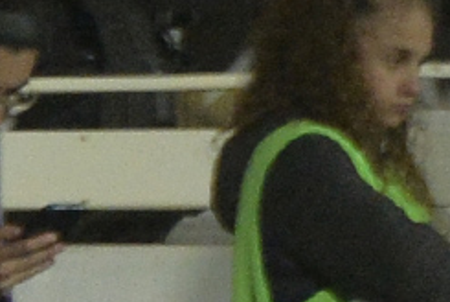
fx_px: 24491
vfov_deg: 0.7
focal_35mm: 1957
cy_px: 265
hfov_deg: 1.1
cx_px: -457
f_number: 5.6
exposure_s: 1/1000
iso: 3200
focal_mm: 400
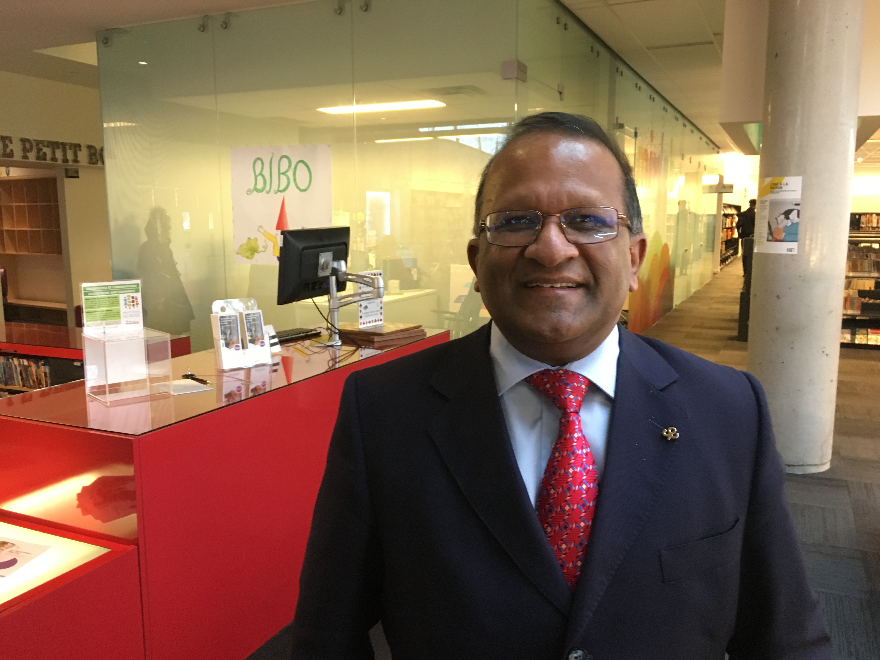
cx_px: 440
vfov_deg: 48.2
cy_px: 330
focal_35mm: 29
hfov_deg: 61.7
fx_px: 737
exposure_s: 1/17
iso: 200
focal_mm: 4.15
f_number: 2.2
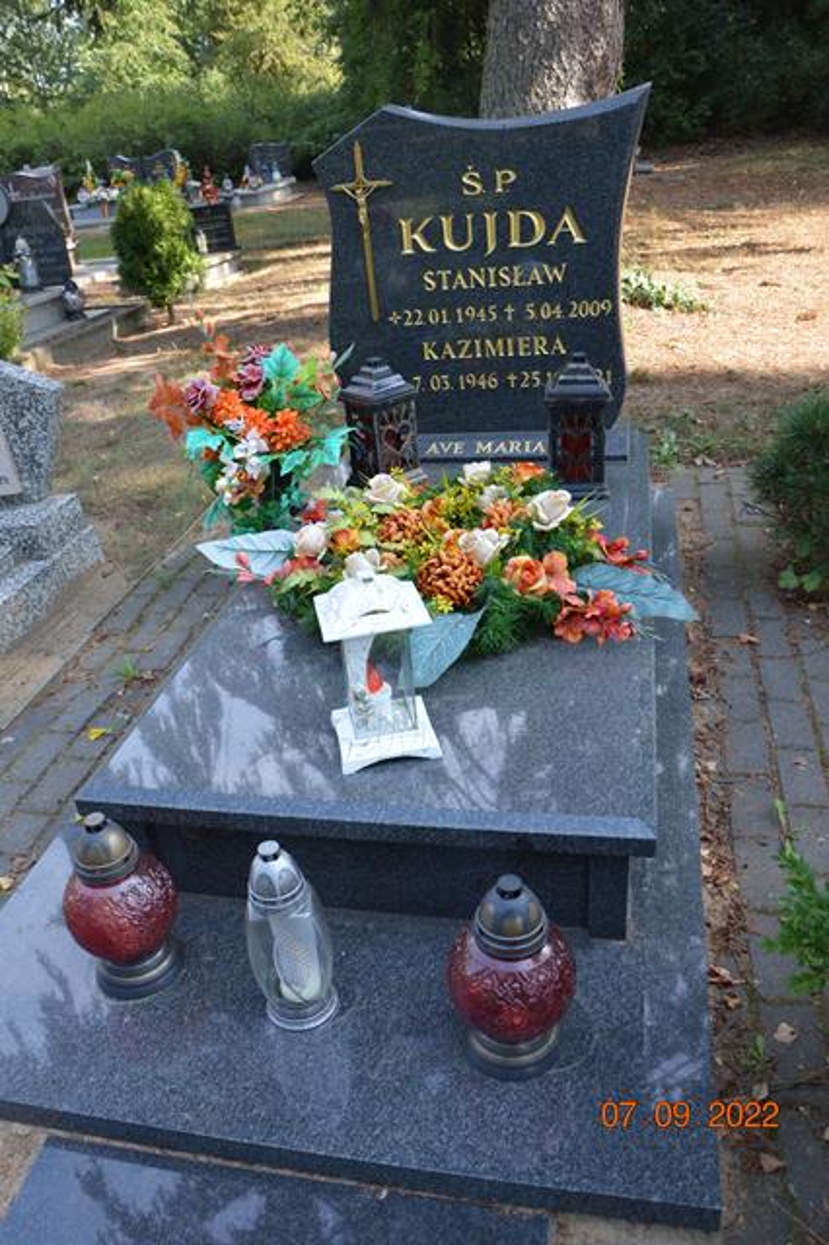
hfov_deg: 47.9
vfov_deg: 67.4
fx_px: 934
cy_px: 622
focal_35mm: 27
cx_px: 414
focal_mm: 18
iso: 220
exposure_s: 1/125
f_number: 5.6
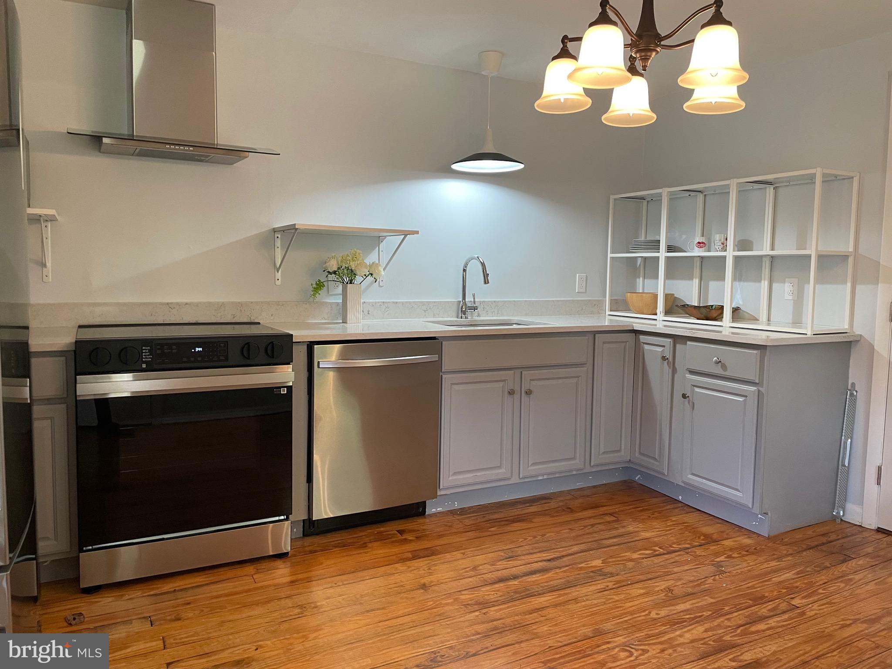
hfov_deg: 67.3
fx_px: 670
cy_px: 334
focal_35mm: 26
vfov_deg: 53.1
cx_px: 446
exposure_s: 1/60
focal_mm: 4.2
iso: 125
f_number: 1.6
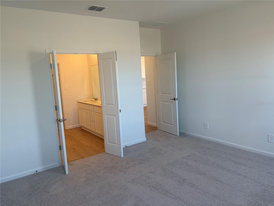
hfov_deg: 67.3
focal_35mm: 26
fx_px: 206
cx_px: 137
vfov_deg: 53.1
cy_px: 103
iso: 50
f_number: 1.6
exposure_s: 1/120
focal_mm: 5.96
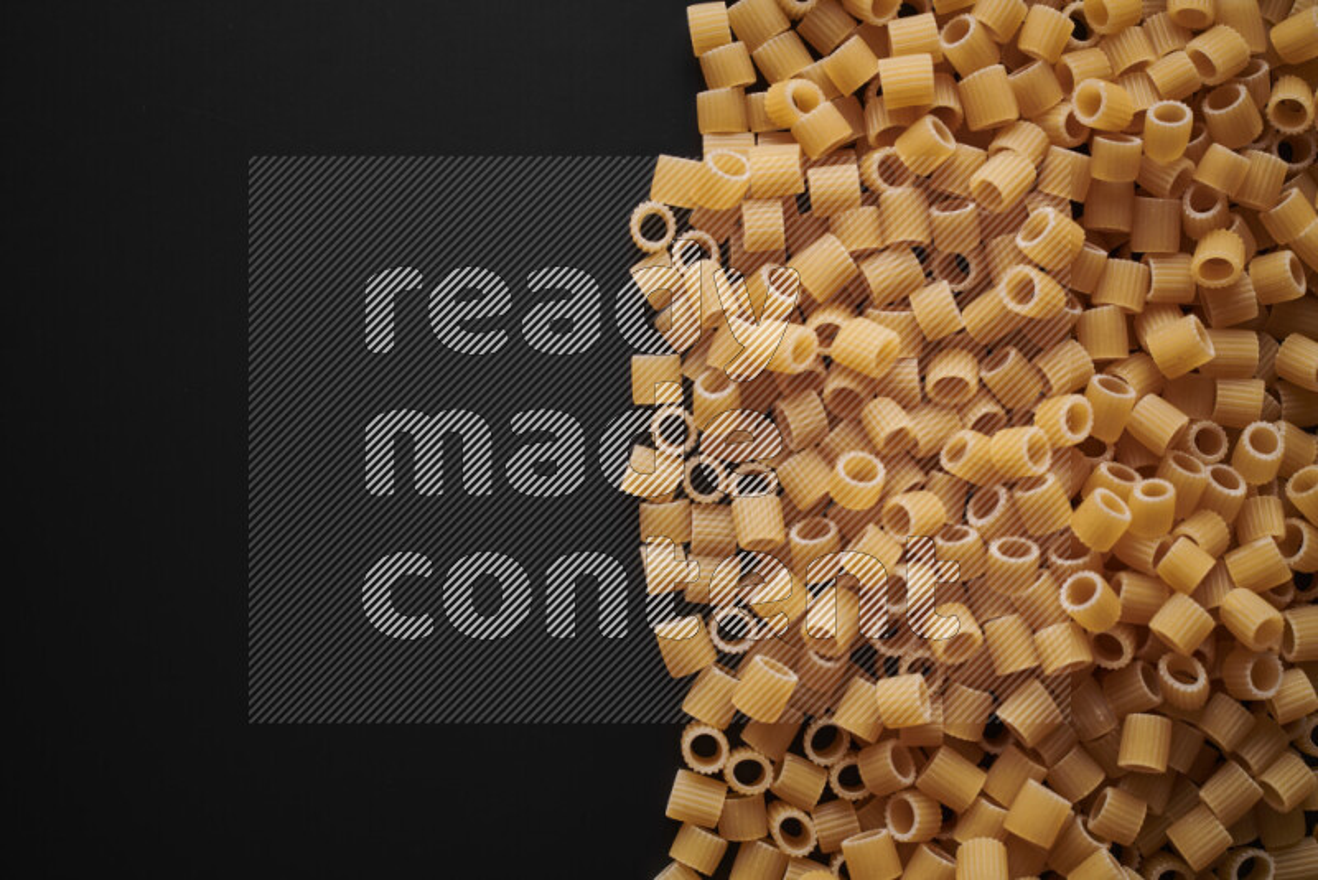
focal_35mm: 50
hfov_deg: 39.6
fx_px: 1831
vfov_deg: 27.0
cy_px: 440
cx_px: 659
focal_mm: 50
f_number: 8
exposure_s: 1/100
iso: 160
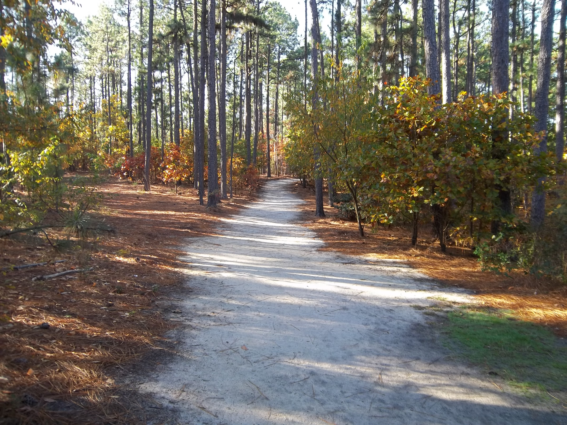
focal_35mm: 28
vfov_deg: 49.7
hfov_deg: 63.4
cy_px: 212
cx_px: 284
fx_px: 459
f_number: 3.5
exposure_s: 1/40
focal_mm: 5.05
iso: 64
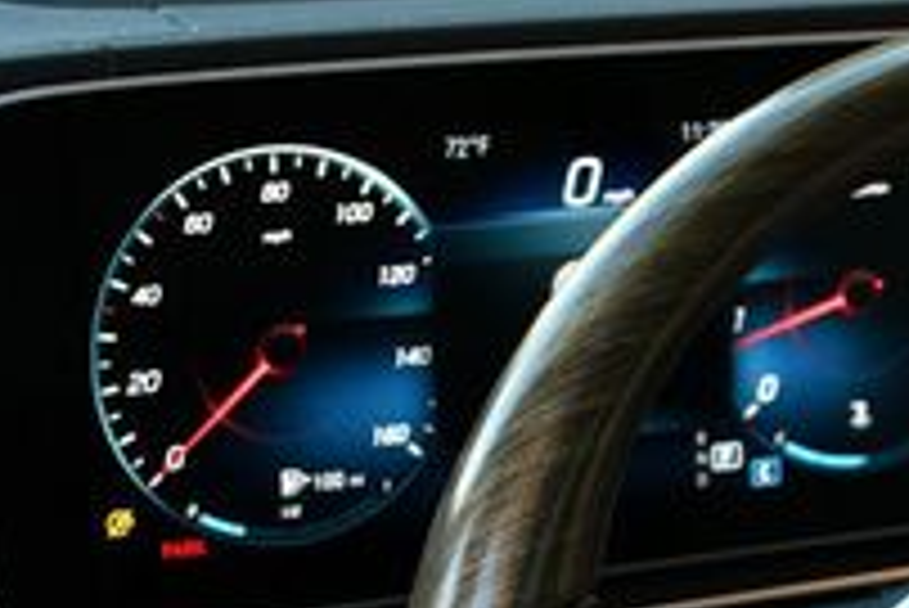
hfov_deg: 13.1
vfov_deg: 8.9
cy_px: 869
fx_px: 3841
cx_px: 1170
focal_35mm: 152
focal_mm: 24
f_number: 3.8
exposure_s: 1/250
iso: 560
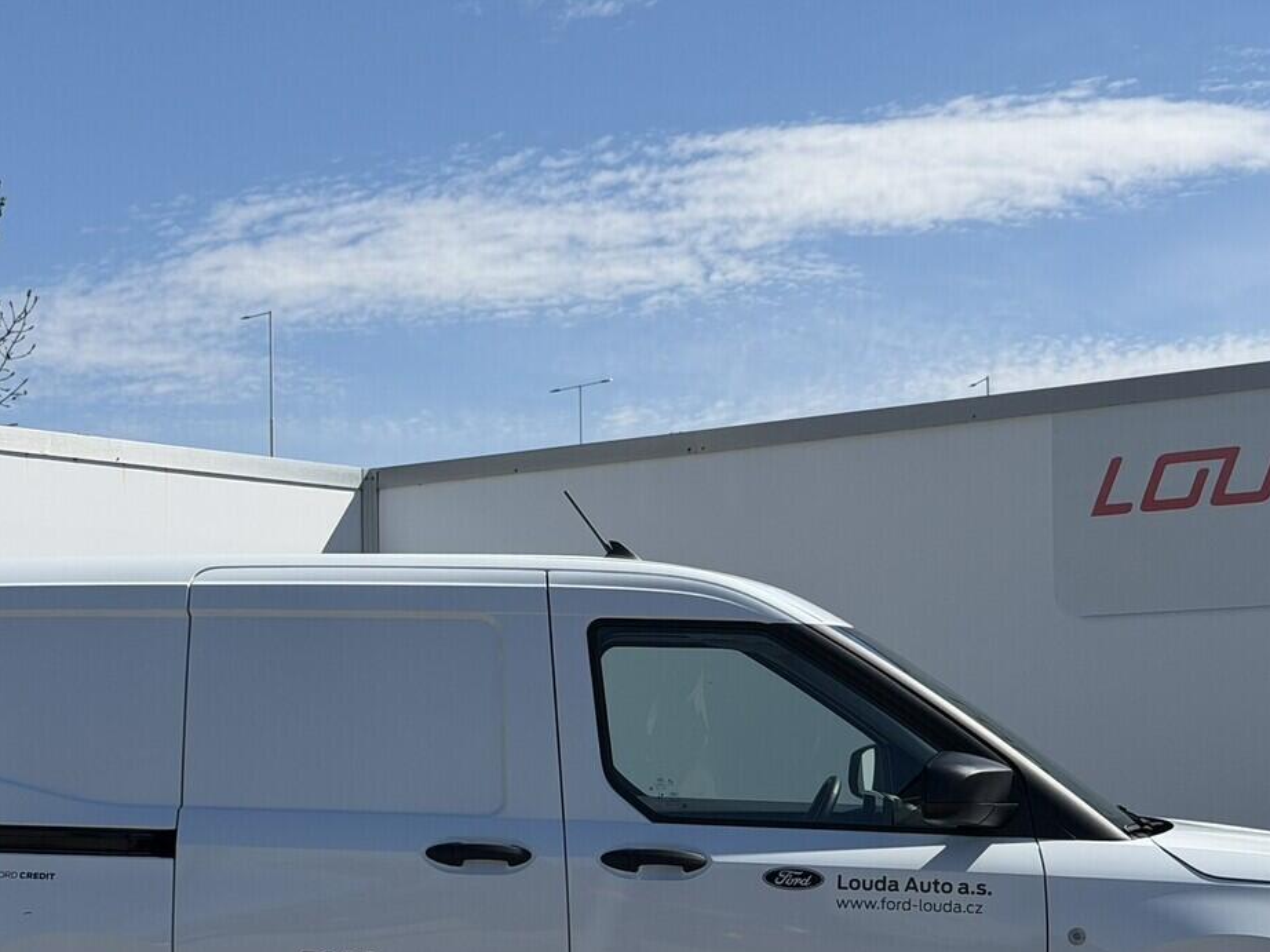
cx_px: 613
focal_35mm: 75
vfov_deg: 19.5
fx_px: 2751
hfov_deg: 26.0
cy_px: 676
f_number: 1.78
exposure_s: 1/8772
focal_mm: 6.76
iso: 80
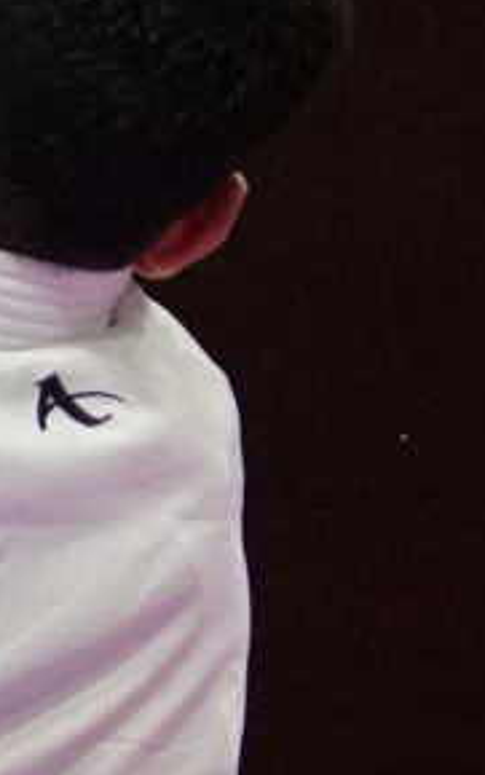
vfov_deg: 1.2
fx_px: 37778
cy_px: 520
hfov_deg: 0.7
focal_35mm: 1789
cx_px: 43
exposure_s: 1/1000
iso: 2500
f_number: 4
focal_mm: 188
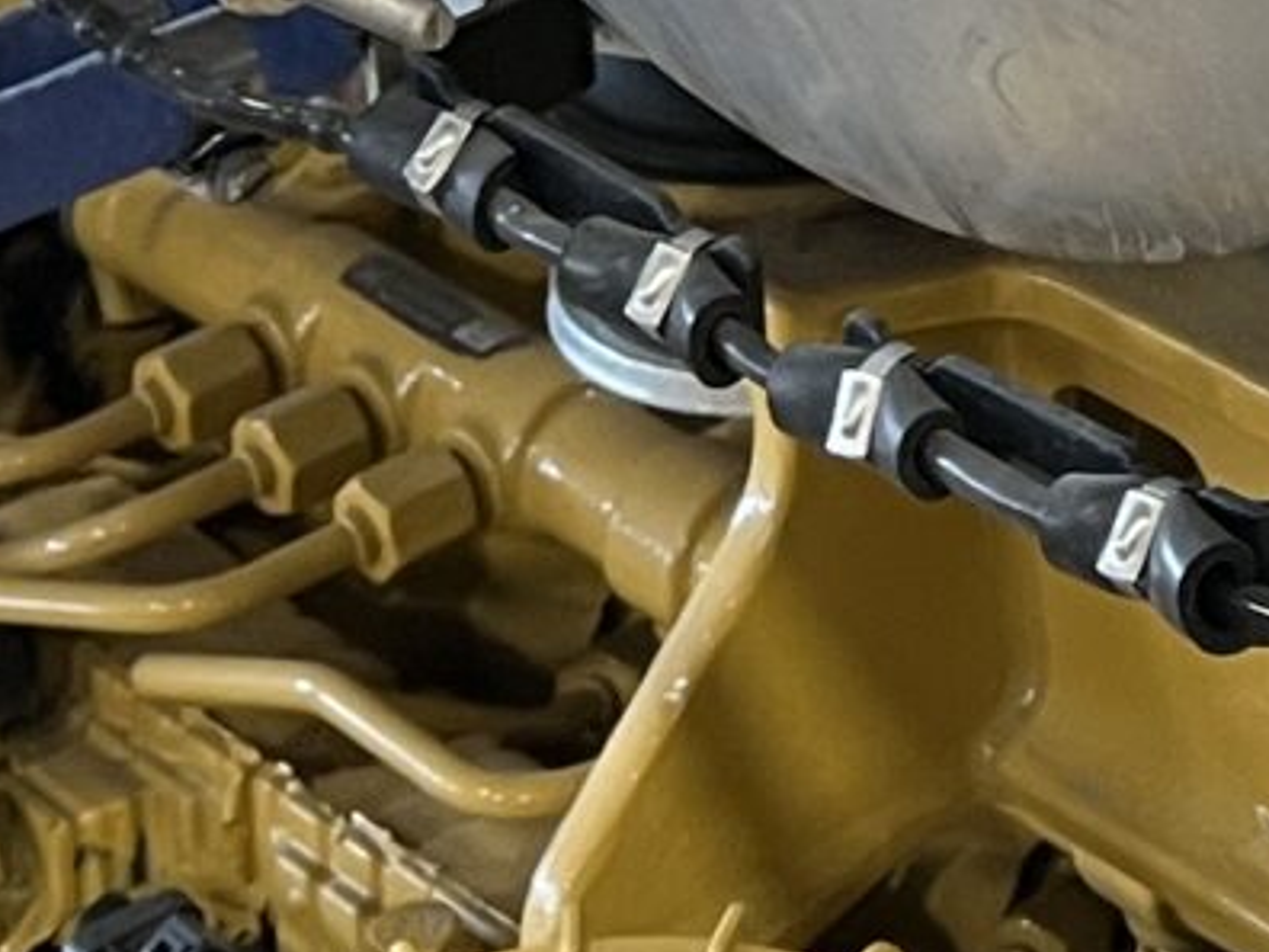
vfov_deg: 8.4
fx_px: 6159
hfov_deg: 11.4
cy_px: -926
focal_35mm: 168
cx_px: 1766
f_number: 1.5
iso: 100
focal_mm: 5.7
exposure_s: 1/60
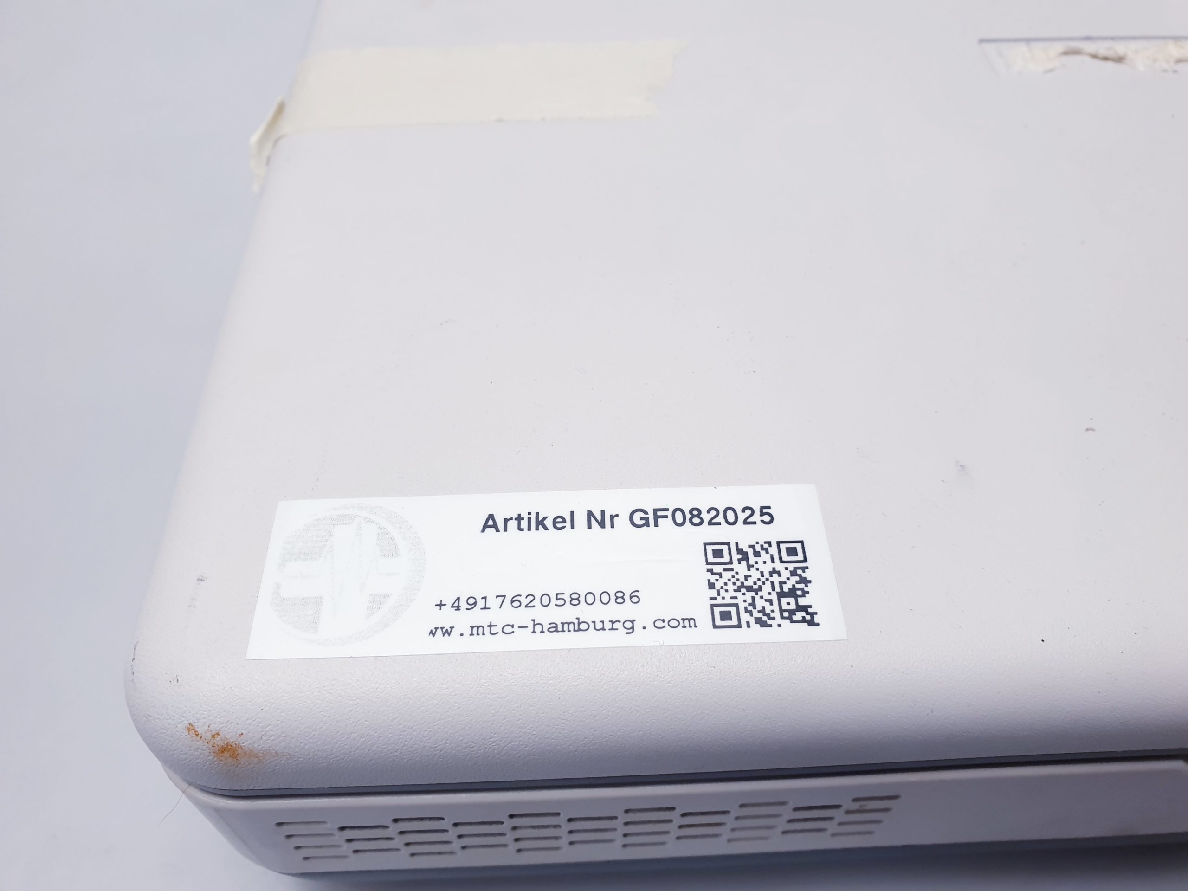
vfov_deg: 53.1
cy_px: 446
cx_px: 594
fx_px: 892
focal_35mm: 26
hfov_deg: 67.3
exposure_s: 1/100
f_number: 2.4
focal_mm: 4.3
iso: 80
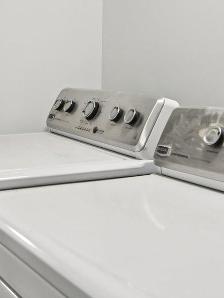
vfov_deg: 34.9
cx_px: 42
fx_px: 465
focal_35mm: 54
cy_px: 80
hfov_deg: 26.5
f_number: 8
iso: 400
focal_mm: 16
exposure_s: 1/25
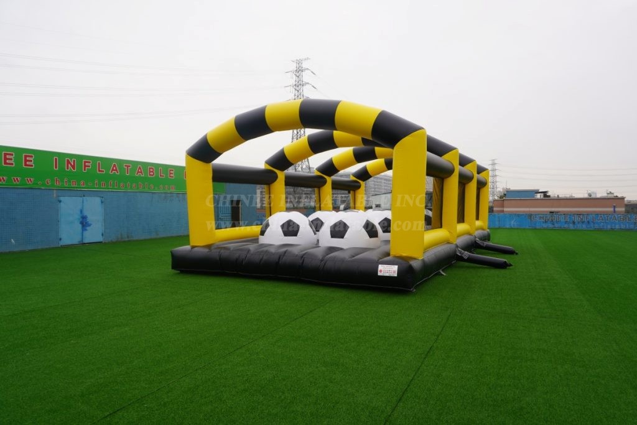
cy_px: 212
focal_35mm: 24
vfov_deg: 53.1
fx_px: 425
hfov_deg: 73.7
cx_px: 318
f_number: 6.3
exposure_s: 1/100
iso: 100
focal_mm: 16
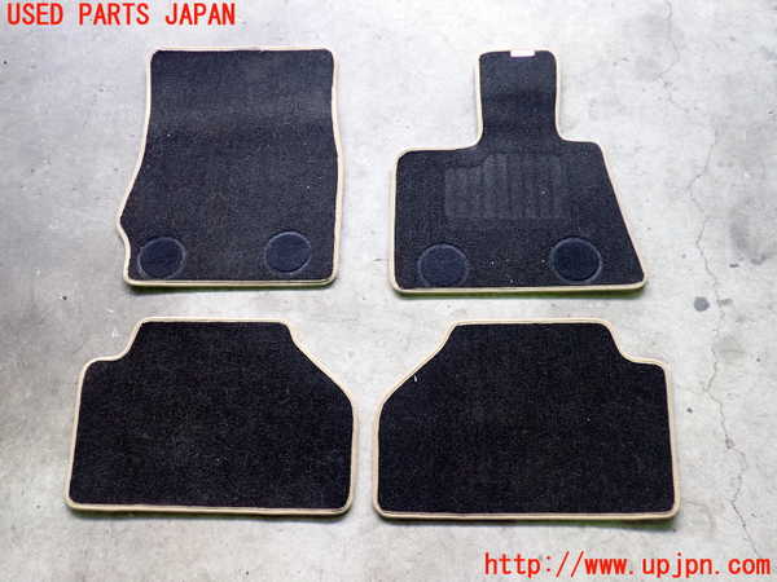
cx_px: 388
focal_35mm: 30
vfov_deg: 46.8
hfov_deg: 60.0
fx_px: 673
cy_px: 291
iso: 250
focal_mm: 5.4
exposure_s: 1/30
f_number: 2.3
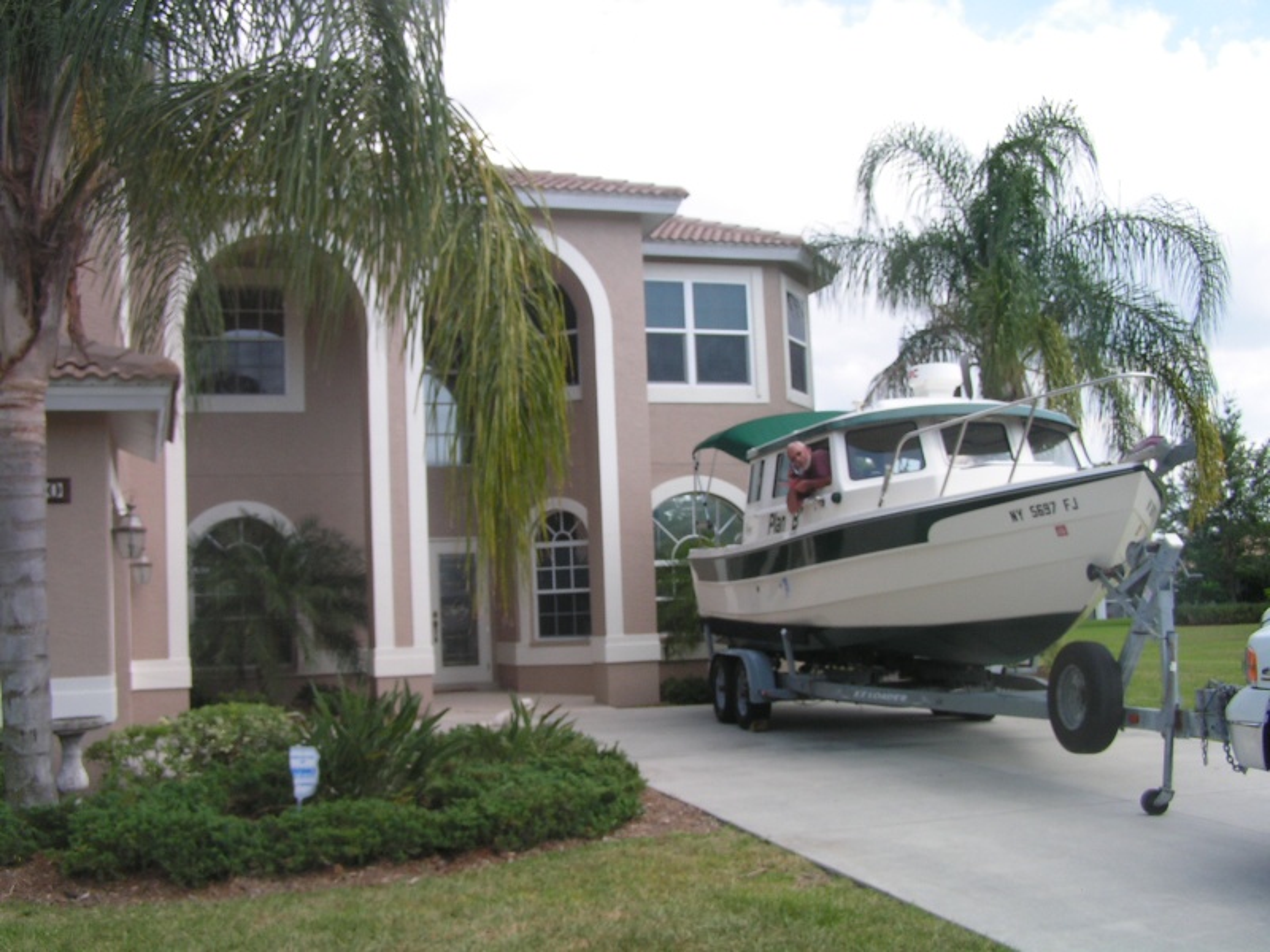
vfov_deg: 37.7
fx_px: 1394
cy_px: 476
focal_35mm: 38
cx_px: 635
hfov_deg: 49.0
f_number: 5.6
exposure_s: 1/250
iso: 50
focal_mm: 6.3
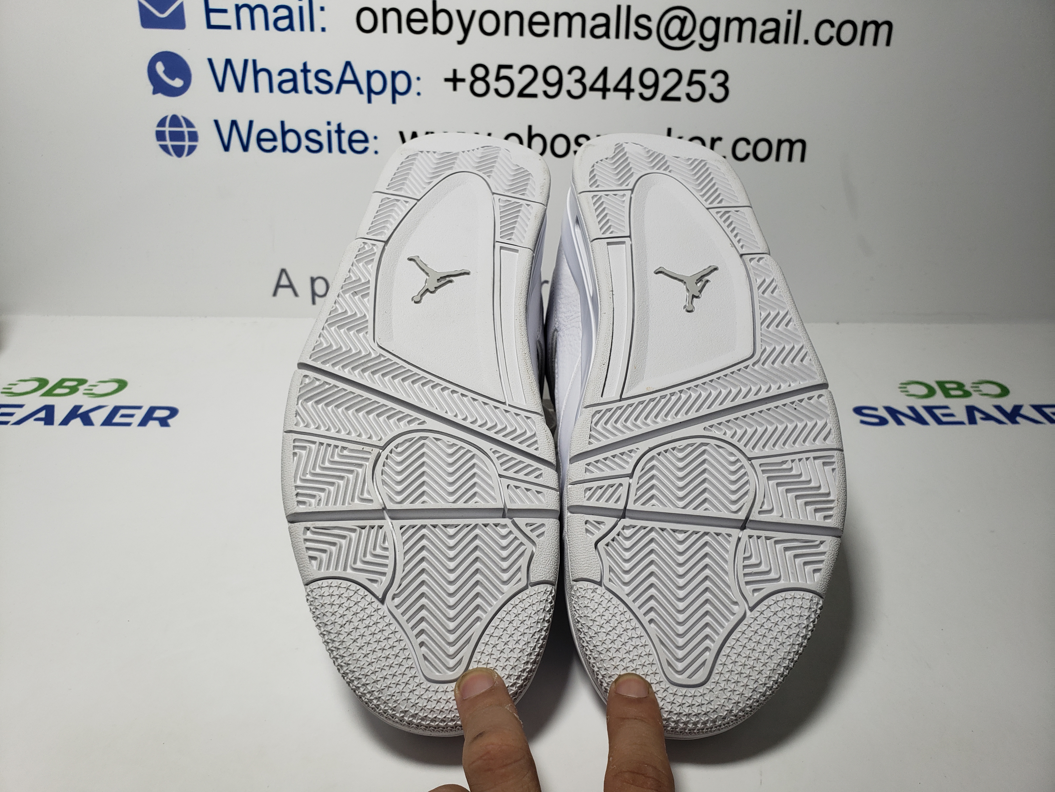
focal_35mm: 26
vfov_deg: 53.1
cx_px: 528
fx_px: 792
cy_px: 396
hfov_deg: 67.3
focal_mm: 4.3
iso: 50
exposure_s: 1/285
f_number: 2.4
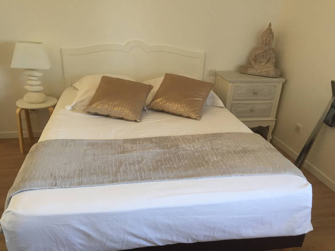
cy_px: 126
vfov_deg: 48.2
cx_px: 168
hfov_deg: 61.7
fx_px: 281
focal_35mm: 29
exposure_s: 1/33
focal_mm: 4.15
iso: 50
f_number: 2.2
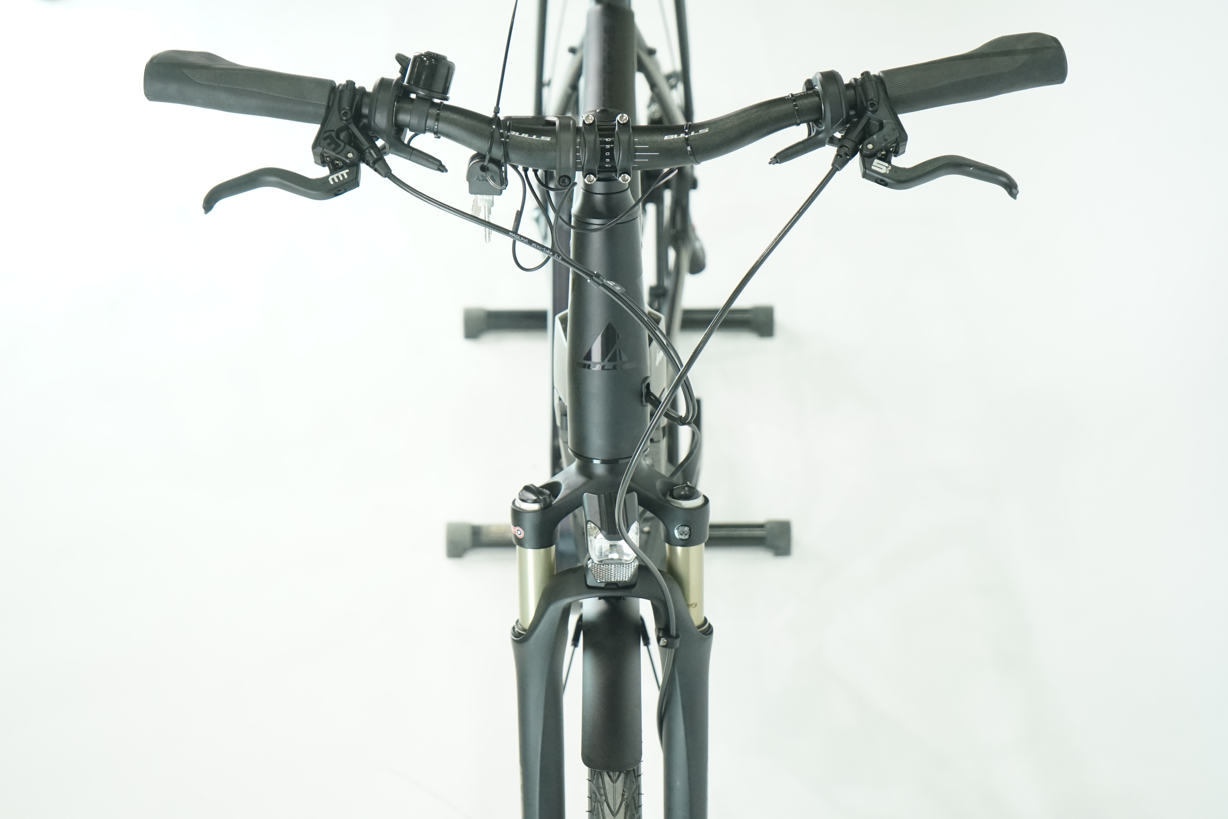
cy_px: 410
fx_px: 2388
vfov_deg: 19.5
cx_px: 614
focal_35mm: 70
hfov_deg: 28.8
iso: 2500
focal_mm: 70
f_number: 5.6
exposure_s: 1/200
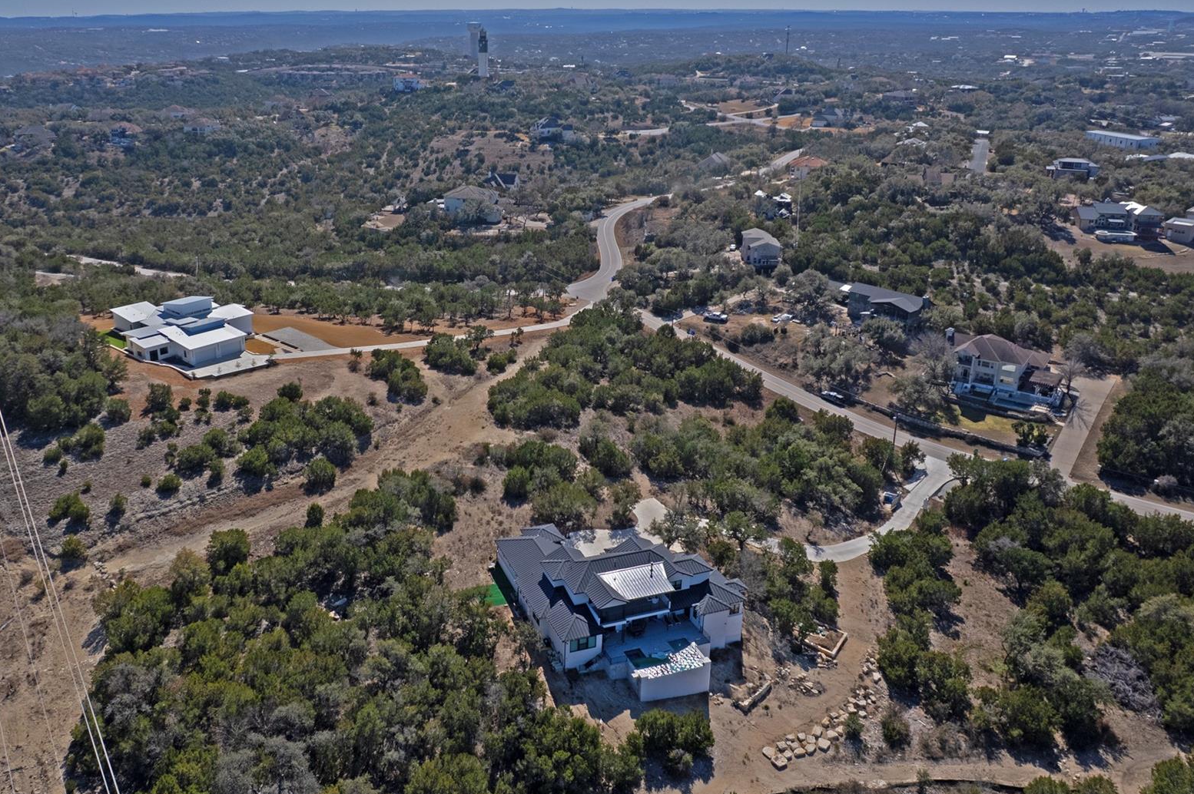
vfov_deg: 44.8
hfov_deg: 63.4
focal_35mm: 29
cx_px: 515
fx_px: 961
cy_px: 334
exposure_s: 1/4000
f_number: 2.8
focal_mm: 8.38
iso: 110
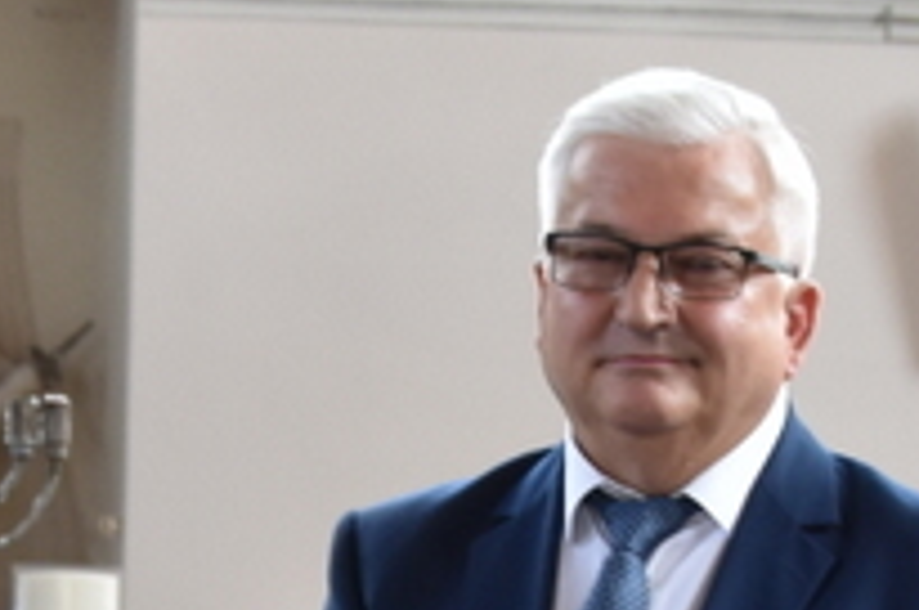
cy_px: 1108
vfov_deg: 6.3
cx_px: 421
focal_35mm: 211
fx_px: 5378
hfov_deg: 9.8
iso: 500
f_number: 3.8
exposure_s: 1/40
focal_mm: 24
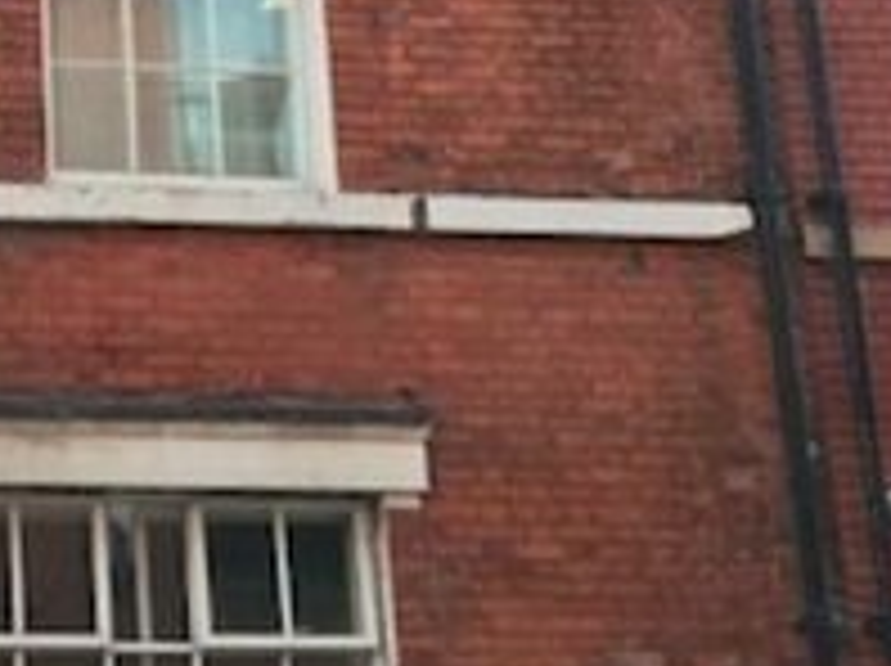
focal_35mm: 99
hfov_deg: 18.8
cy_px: 110
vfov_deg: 14.8
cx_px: -176
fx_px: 2545
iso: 20
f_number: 1.8
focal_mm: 3.99
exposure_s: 1/50
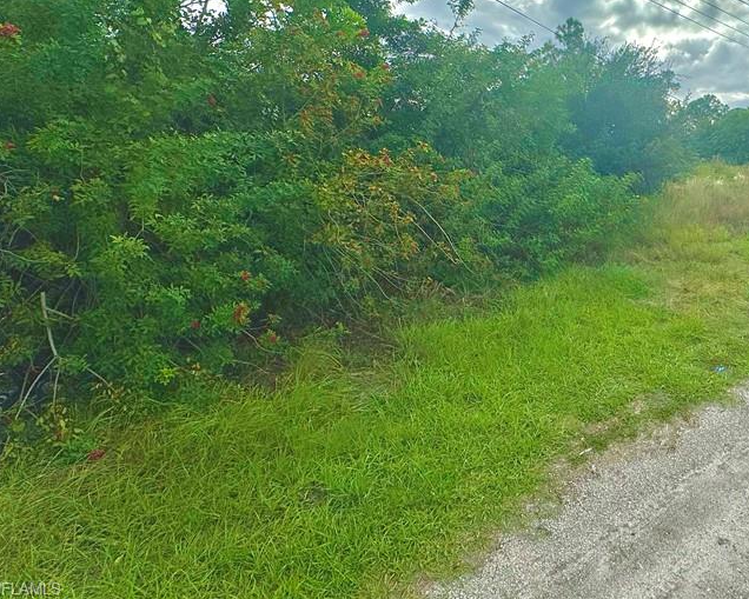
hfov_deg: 69.2
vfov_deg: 59.7
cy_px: 148
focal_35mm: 22
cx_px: 577
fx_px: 488
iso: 32
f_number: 2.2
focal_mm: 2.22
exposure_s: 1/4926
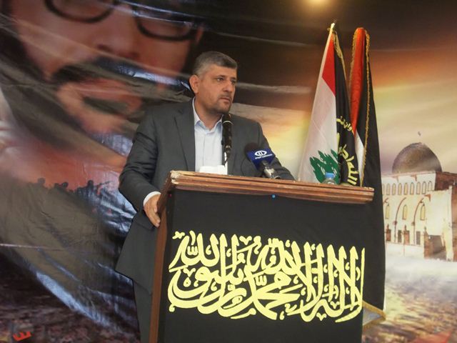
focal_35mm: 52
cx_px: 228
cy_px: 172
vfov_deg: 28.0
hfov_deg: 36.8
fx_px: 687
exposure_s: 1/50
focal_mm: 9.3
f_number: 5
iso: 320
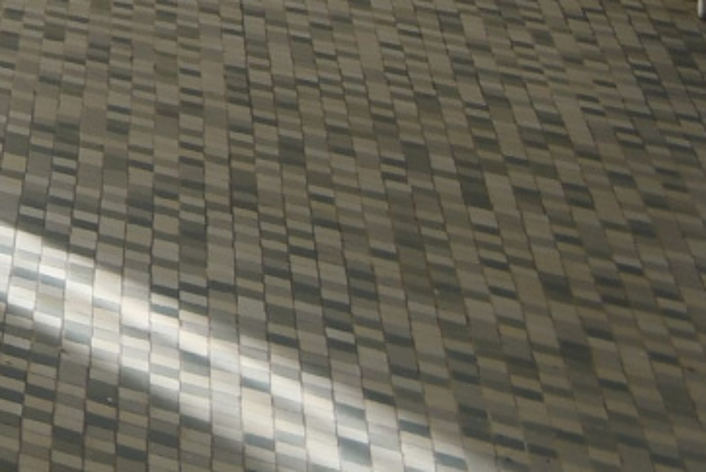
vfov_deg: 10.1
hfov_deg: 10.4
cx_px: -1591
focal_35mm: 106
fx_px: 2080
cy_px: -875
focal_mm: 10
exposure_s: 1/20
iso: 125
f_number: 7.1
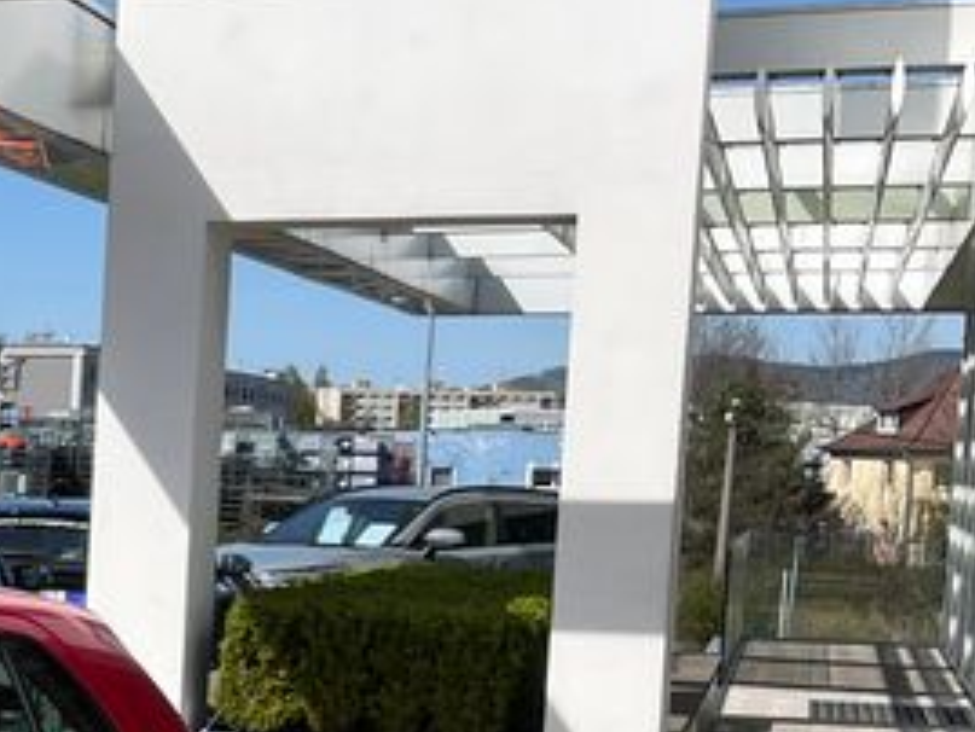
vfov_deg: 14.8
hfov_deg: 16.8
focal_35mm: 99
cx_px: -721
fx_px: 2790
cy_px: 678
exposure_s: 1/3745
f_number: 1.6
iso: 50
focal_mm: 5.1
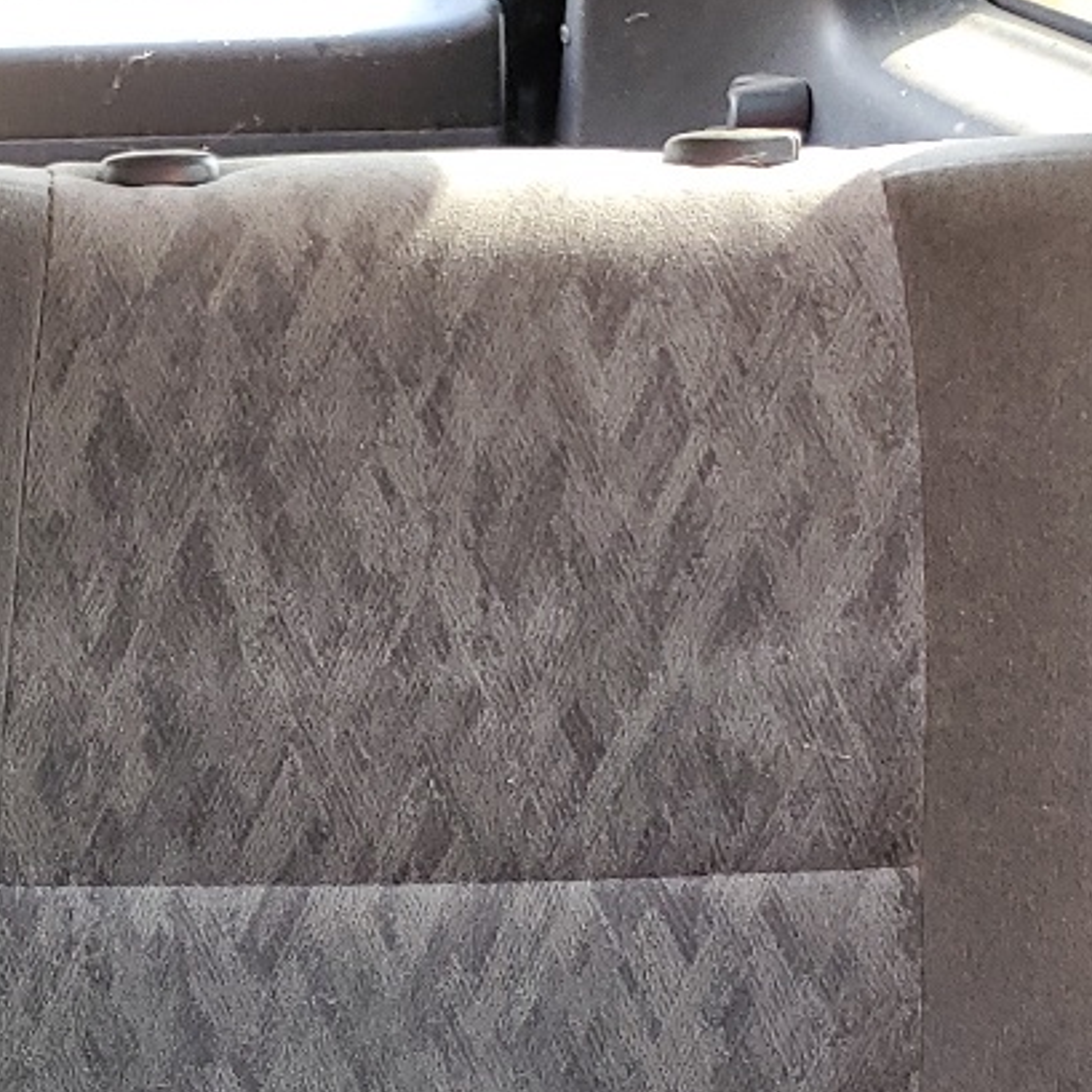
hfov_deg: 17.4
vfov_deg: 17.6
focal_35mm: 90
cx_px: -529
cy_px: 1565
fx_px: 3212
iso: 50
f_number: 1.5
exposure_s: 1/60.2
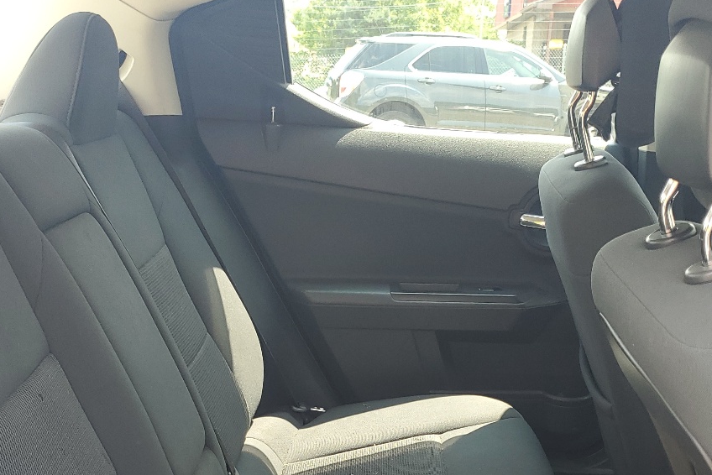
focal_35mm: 51
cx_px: 341
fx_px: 1009
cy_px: 460
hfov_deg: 38.9
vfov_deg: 25.4
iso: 50
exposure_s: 1/222
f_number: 1.5
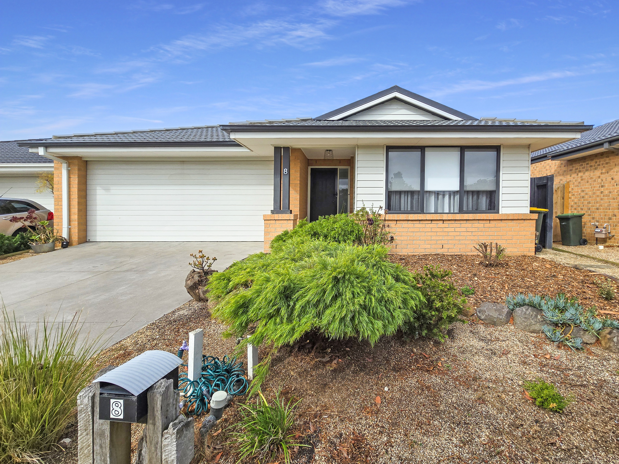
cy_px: 232
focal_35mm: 13
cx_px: 310
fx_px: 232
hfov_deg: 106.2
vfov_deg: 89.9
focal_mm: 2.2
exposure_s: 1/2000
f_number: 2.2
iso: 50
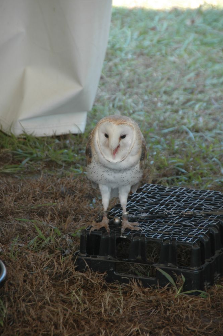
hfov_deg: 4.4
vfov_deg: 6.7
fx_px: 2879
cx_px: 114
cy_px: 170
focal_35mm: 309
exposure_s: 1/60
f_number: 5.6
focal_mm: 200
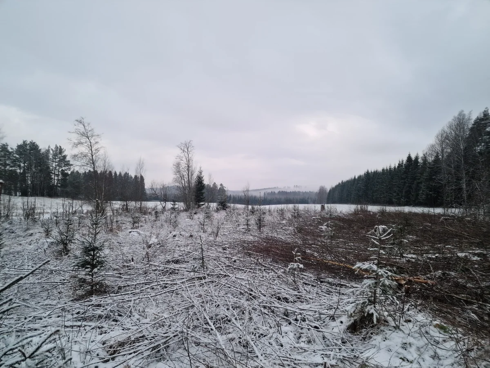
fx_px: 326
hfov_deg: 73.9
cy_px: 184
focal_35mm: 23
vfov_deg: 58.9
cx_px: 245
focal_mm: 6.4
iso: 1000
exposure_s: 1/100
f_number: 1.8
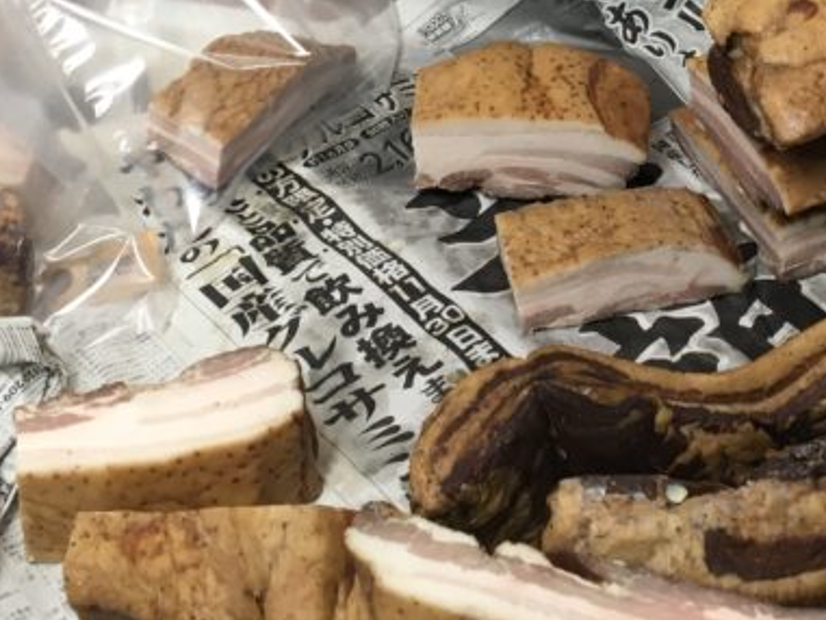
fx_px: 1862
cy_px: -141
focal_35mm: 78
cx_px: 512
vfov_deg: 17.9
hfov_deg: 24.9
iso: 50
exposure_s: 1/30
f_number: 2.2
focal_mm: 4.15
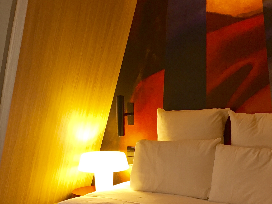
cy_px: 160
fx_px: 440
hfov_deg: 34.2
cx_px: 162
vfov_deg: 25.7
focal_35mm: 56
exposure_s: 1/33
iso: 125
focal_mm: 4.15
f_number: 2.2
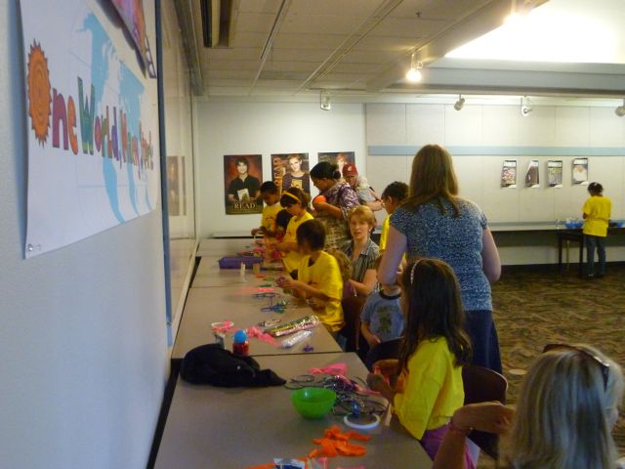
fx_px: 614
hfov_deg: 54.0
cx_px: 312
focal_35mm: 34
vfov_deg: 41.8
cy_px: 234
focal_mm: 6.1
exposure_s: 1/15
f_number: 3.6
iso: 640
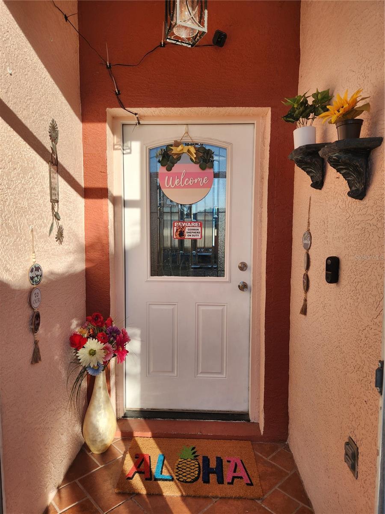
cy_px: 257
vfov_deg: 73.9
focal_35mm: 23
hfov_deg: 58.9
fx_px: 341
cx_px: 192
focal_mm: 5.4
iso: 20
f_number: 1.8
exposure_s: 1/697
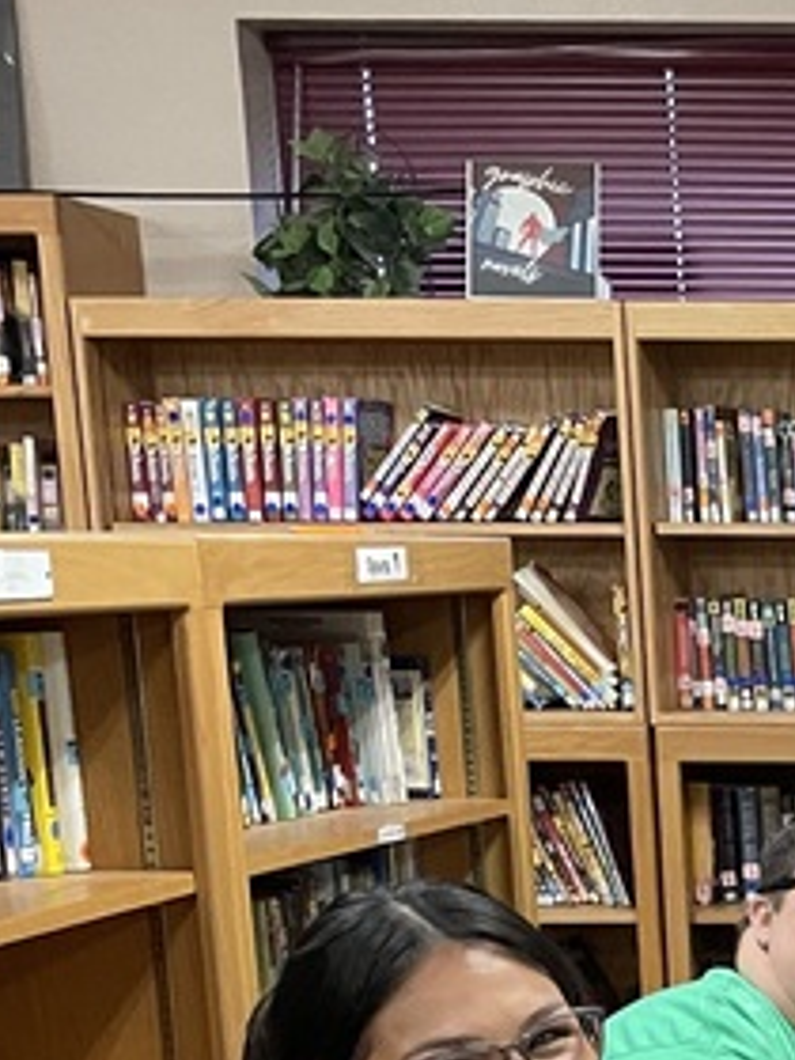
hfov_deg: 13.9
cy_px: 1223
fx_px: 2909
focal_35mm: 95
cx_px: 1404
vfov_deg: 19.6
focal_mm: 4.2
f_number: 1.6
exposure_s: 1/60
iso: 400
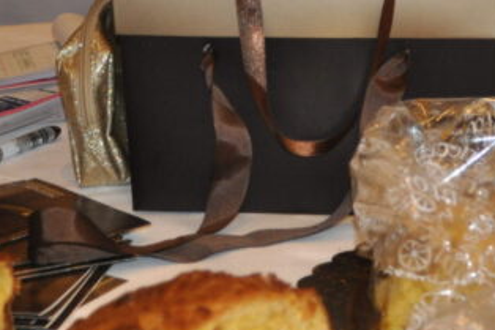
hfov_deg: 11.7
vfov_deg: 7.8
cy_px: 44
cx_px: 265
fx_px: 2419
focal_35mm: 176
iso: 800
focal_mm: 36
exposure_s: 1/60
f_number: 5
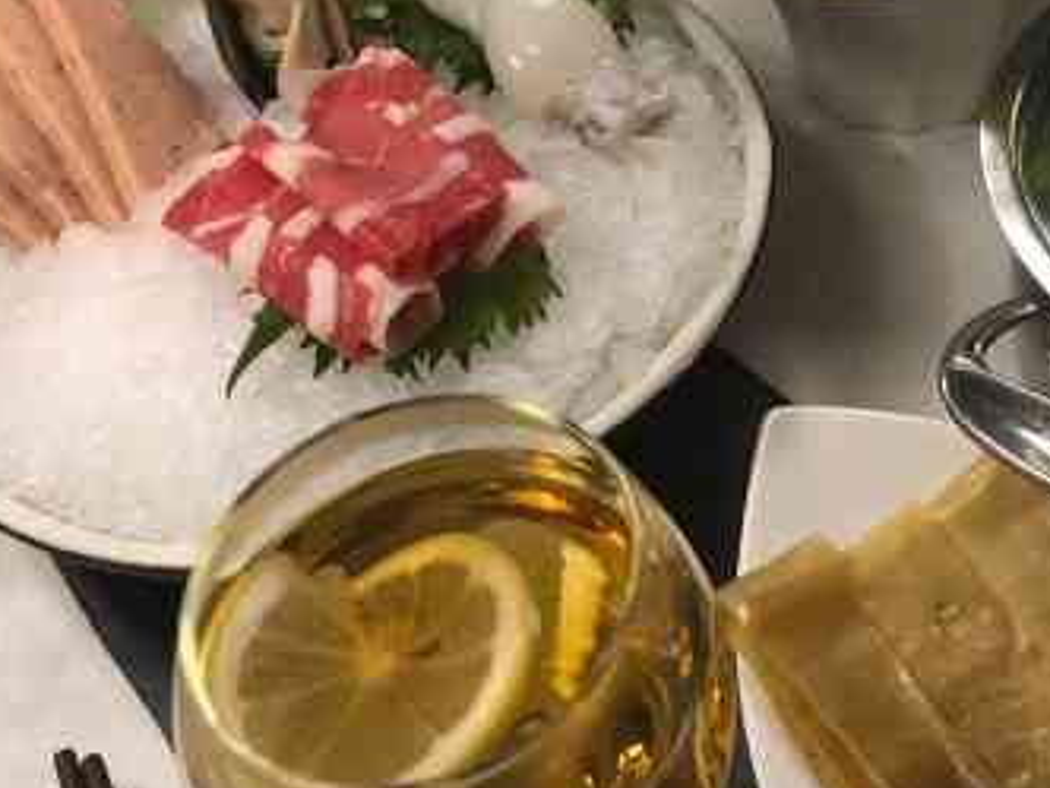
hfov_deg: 32.0
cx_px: 813
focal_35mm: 59
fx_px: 1790
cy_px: 141
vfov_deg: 24.4
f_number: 1.8
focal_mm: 4
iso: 100
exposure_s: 1/17
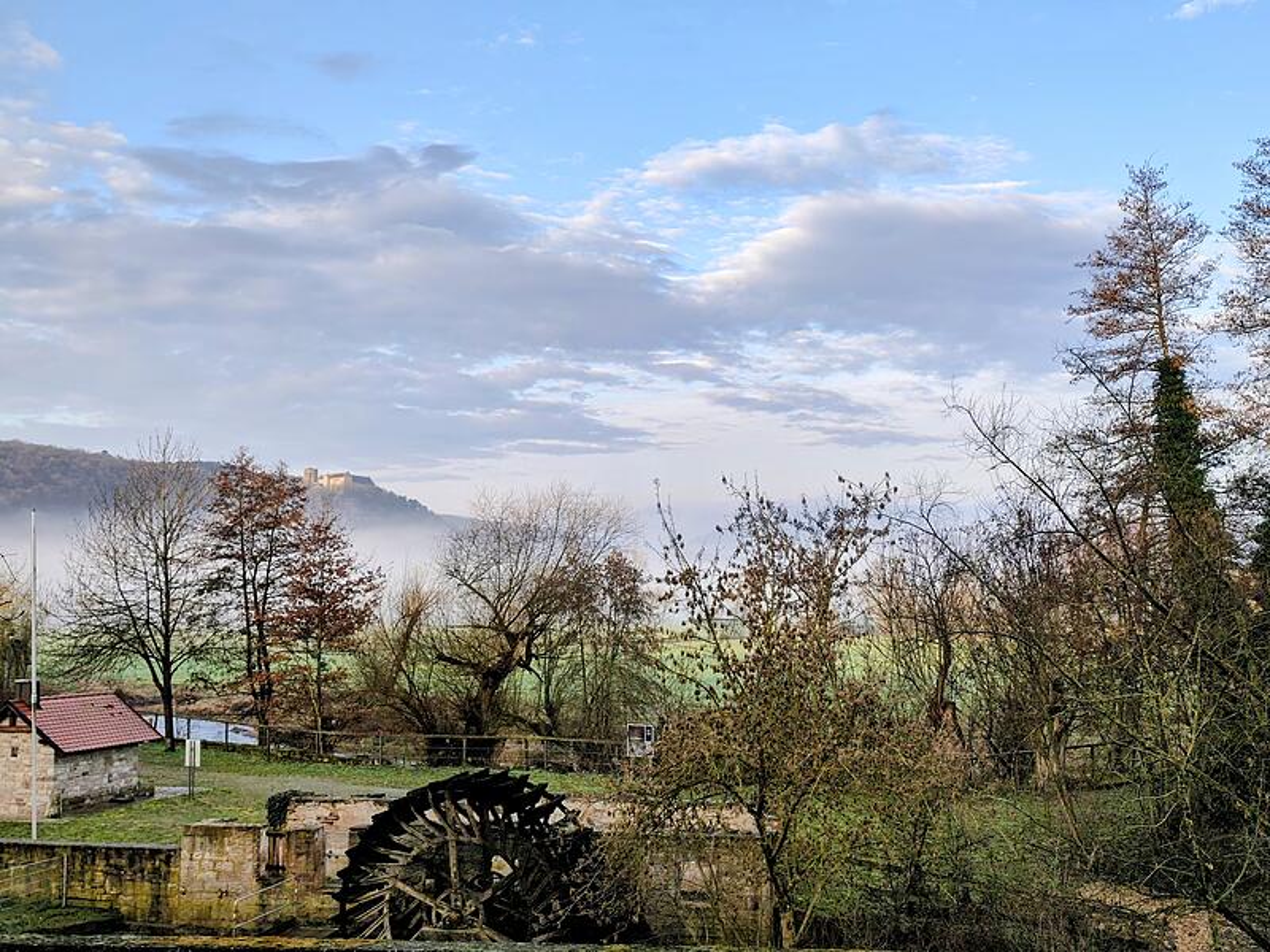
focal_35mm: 38
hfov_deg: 49.0
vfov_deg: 37.7
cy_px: 476
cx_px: 635
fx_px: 1394
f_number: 1.65
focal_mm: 6.19
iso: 50
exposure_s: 1/196
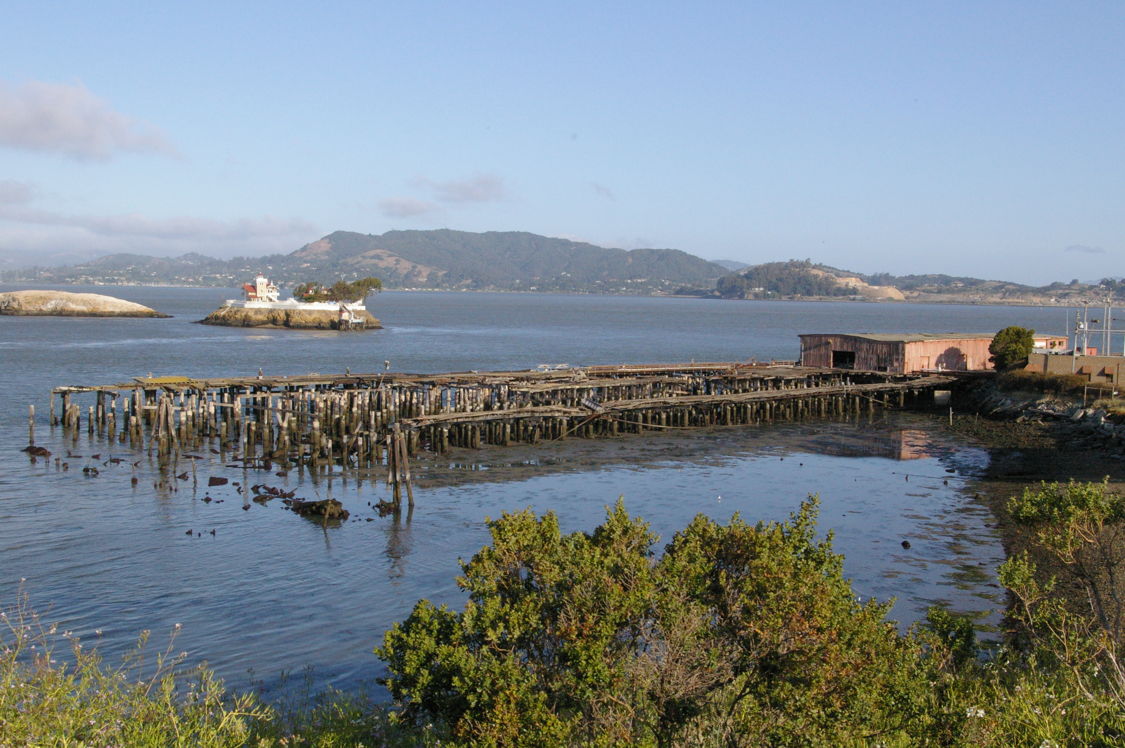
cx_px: 562
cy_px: 374
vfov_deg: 31.8
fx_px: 1311
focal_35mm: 42
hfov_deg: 46.4
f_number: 13
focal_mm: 28
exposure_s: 1/1000
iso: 1600
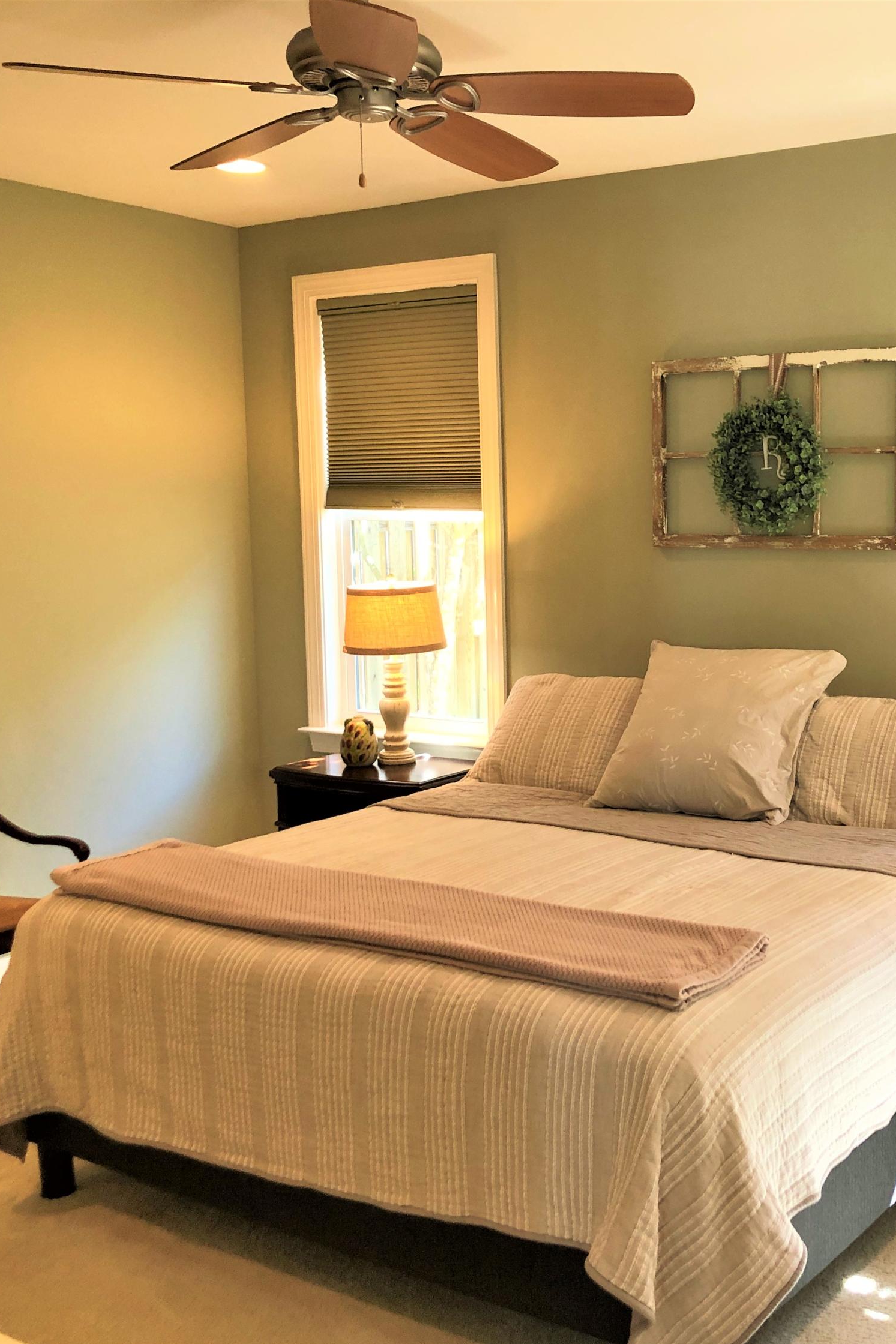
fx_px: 1456
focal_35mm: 39
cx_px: 691
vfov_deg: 49.6
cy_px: 673
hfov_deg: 33.4
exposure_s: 1/30
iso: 32
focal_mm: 3.99
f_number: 1.8
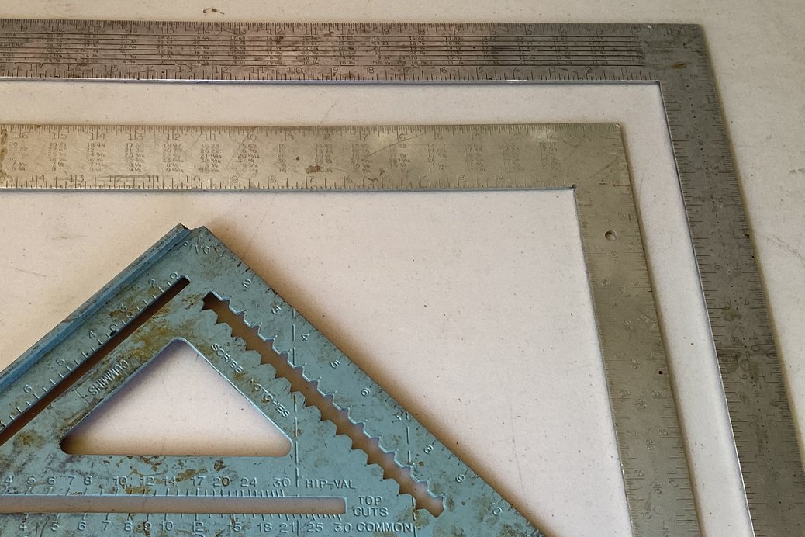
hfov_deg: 41.3
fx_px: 1051
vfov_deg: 28.4
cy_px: 361
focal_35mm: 47
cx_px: 259
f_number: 2.4
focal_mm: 3.3
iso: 32
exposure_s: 1/100
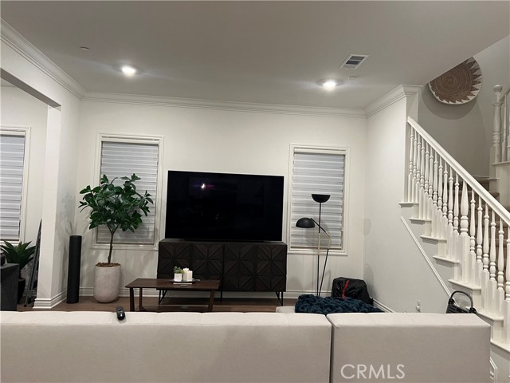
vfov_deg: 53.1
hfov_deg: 67.3
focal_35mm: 26
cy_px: 192
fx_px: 383
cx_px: 255
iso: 160
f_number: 1.5
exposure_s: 1/60
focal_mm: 5.7
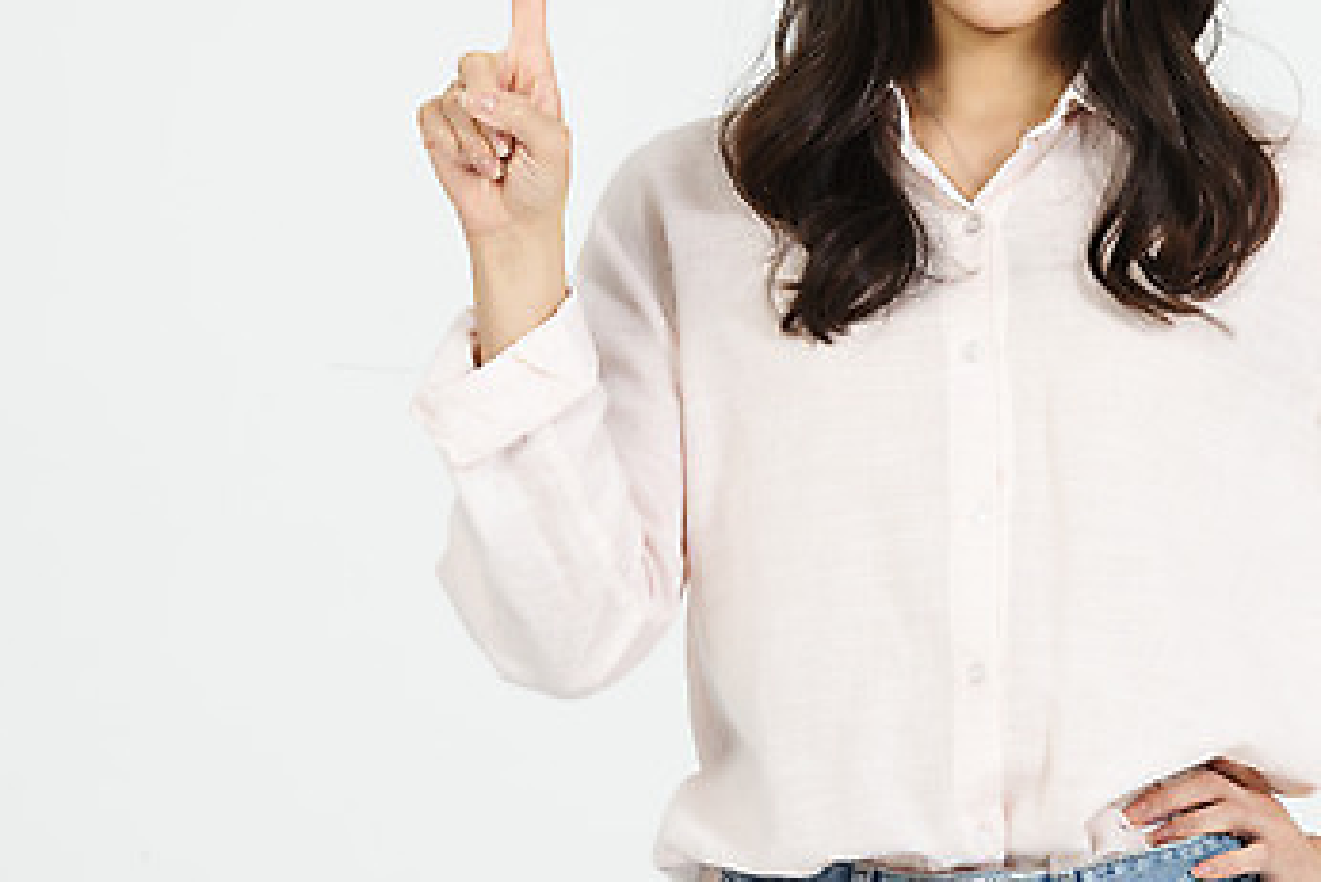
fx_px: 9544
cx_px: 815
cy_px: 210
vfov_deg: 5.3
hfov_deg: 7.9
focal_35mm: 260
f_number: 14
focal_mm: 150
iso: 100
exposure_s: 1/125
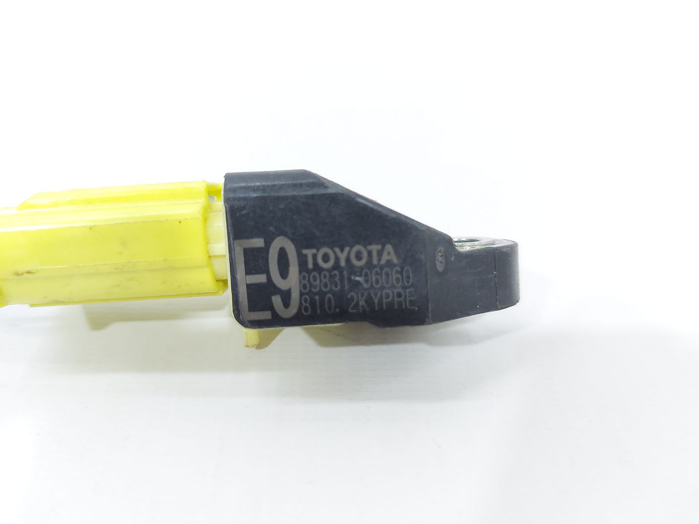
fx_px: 485
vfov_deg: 56.8
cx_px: 350
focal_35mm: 24
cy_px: 262
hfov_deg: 71.6
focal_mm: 5.23
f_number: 1.8
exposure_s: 1/50
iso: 100
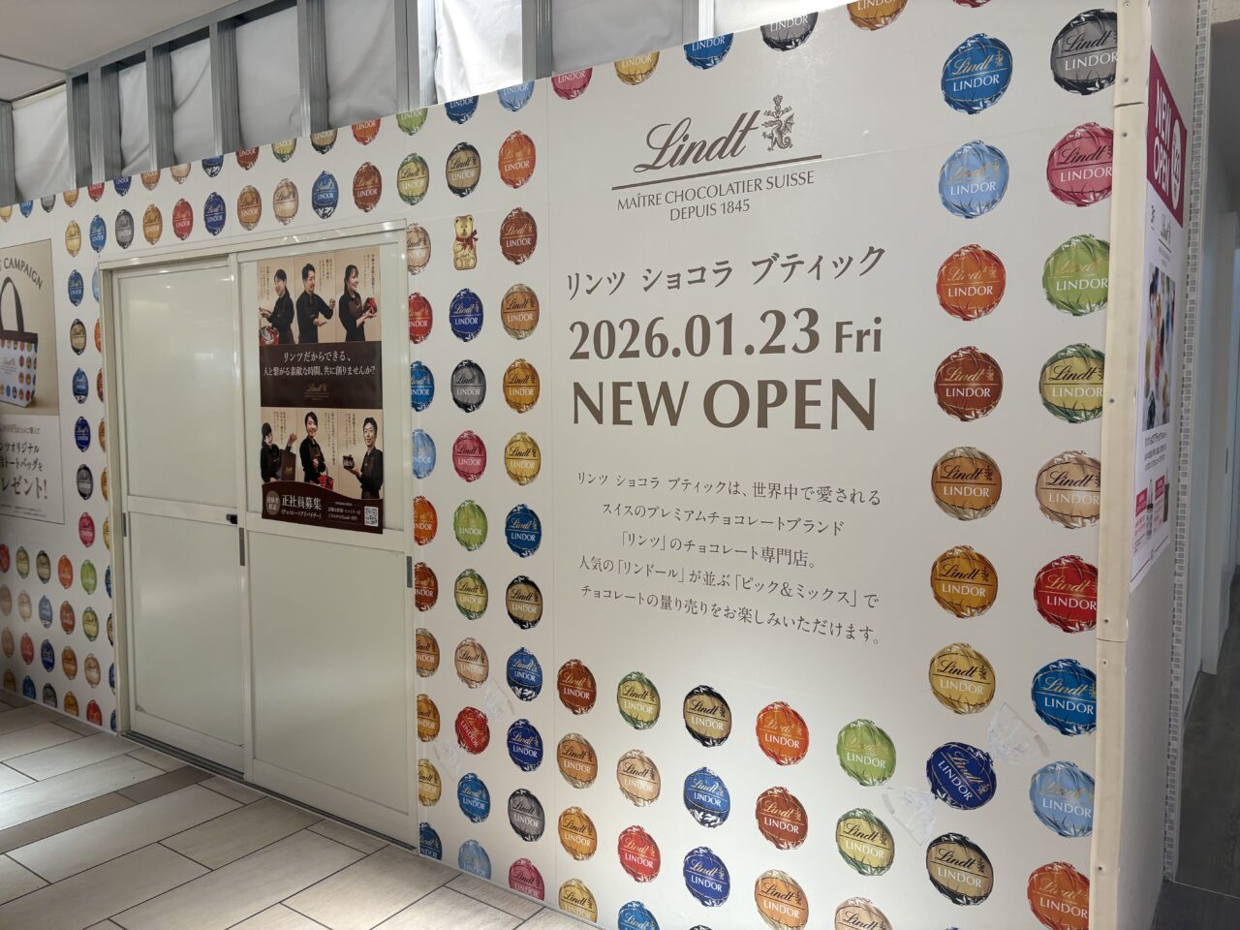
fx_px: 931
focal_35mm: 26
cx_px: 620
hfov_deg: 67.3
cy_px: 465
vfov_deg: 53.1
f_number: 1.6
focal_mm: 5.96
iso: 64
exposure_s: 1/100
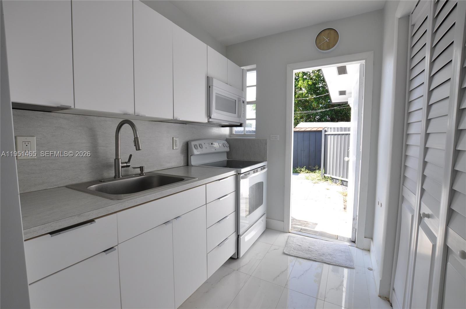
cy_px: 154
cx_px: 233
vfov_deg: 77.2
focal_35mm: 15
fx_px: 194
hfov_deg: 100.5
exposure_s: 1/160
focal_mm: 10
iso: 400
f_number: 8
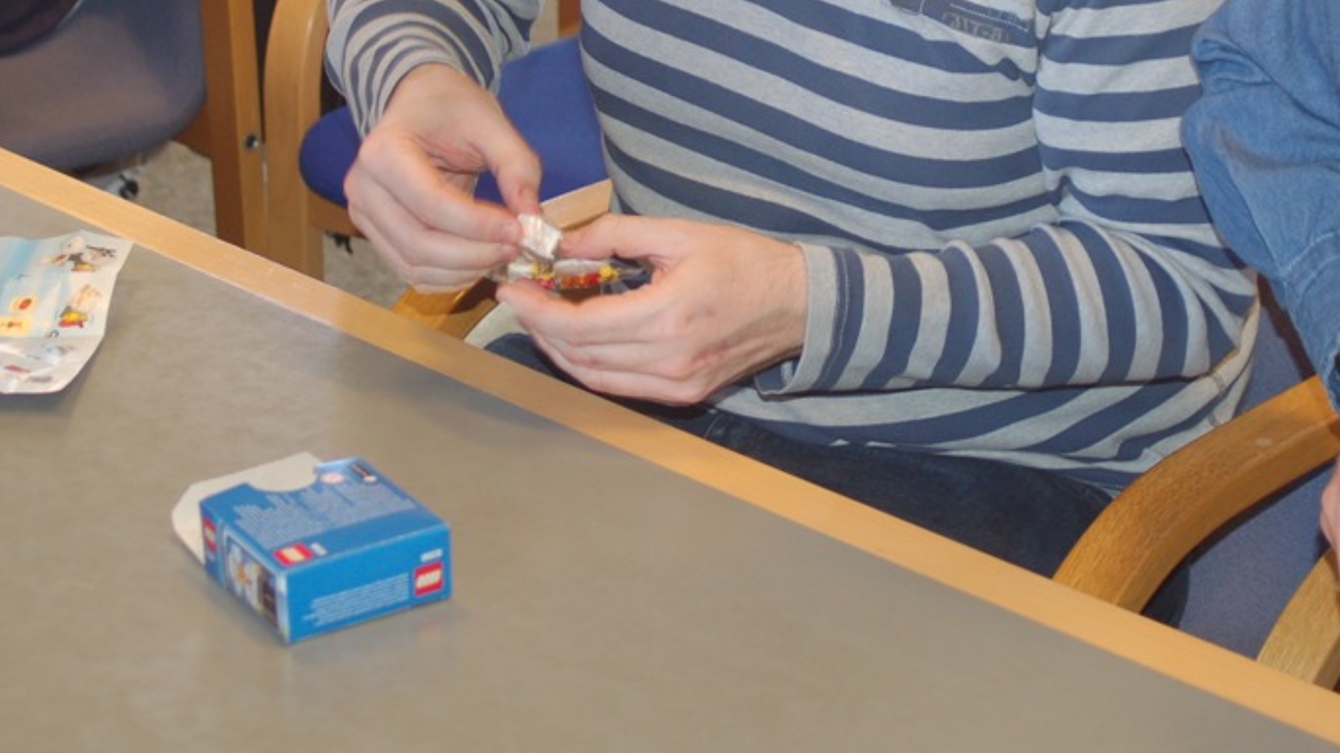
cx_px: 855
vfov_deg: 12.1
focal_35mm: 100
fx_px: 3553
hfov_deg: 21.3
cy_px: 136
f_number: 3.2
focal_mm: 34
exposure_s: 1/60
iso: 400
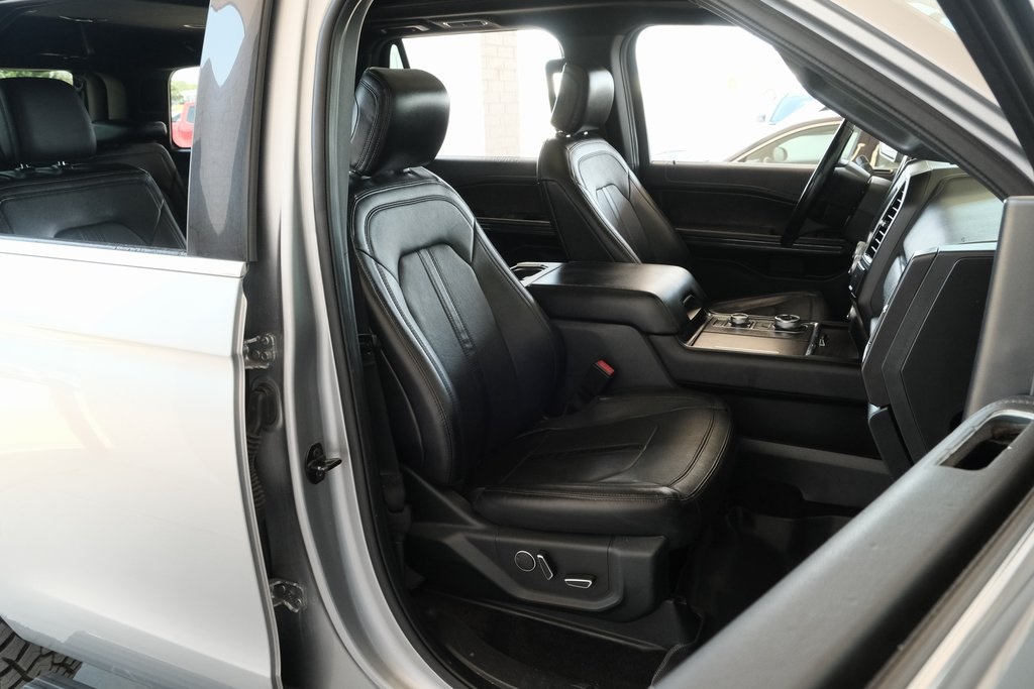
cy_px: 344
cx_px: 517
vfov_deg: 47.9
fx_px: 776
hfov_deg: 67.4
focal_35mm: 27
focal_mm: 18
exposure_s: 1/250
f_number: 5
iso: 2500
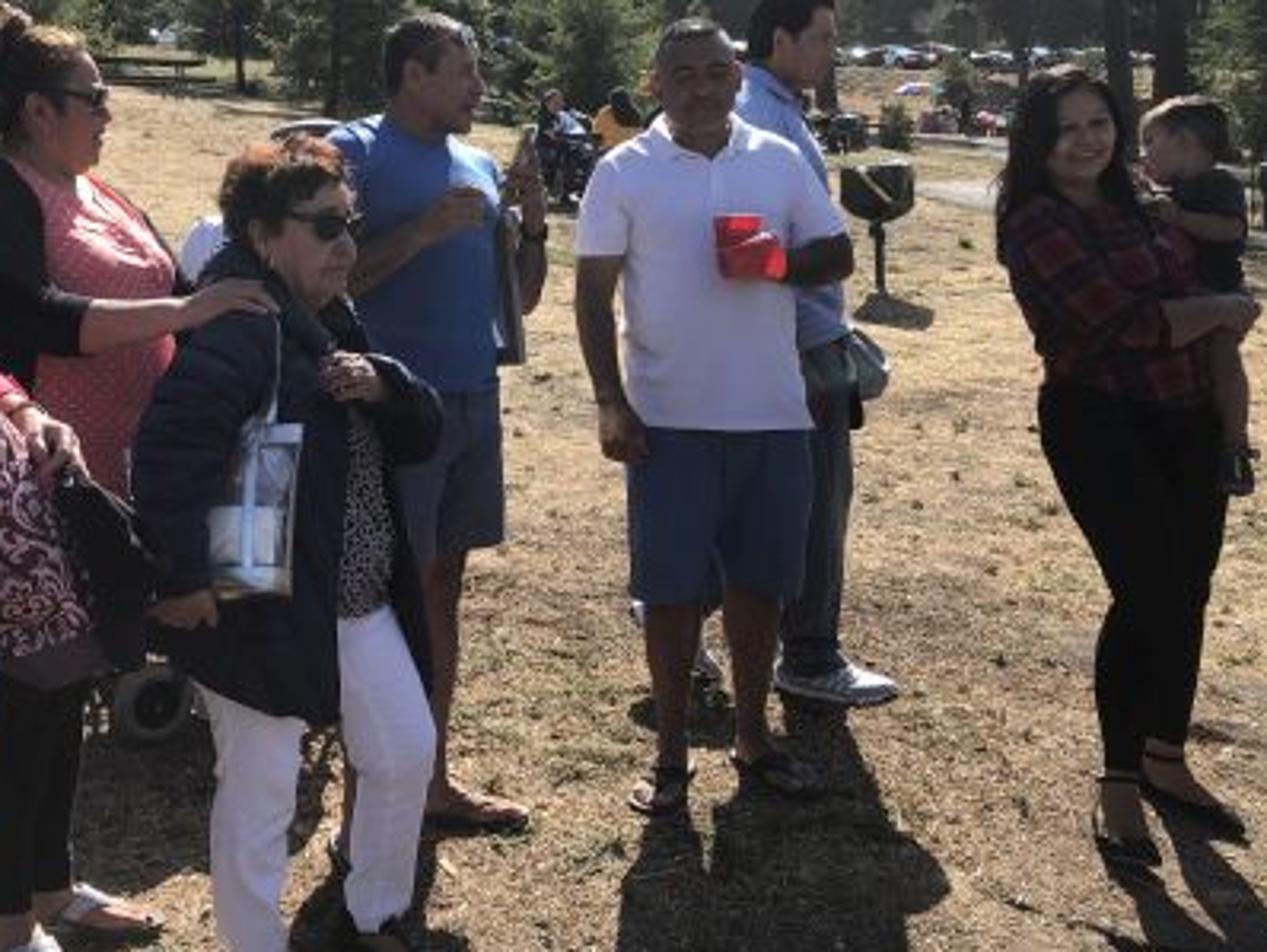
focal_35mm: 45
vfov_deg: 31.9
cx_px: 420
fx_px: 1648
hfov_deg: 41.5
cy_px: 299
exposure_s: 1/873
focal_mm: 3.99
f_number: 1.8
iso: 20
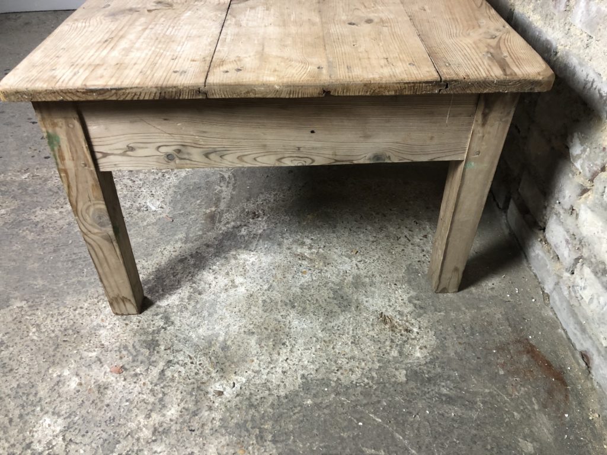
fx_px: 491
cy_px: 228
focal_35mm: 28
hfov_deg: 63.4
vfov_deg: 49.7
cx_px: 304
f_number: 1.8
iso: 64
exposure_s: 1/17
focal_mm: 4
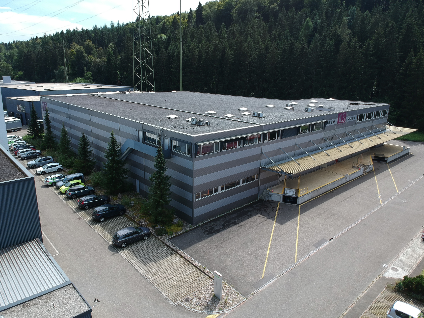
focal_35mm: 25
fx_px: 306
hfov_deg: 69.4
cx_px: 212
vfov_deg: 54.9
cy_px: 159
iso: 100
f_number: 2.6
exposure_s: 1/640
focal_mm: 4.49
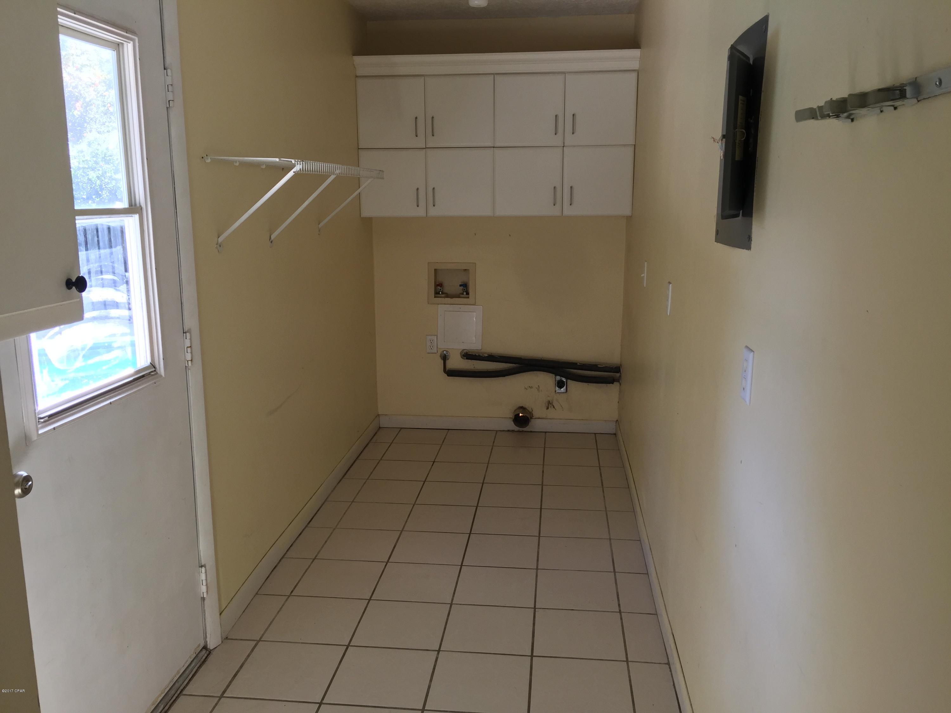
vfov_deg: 48.2
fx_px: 797
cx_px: 476
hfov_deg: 61.7
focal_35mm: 29
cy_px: 356
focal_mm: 4.15
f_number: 2.2
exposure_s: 1/40
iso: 32
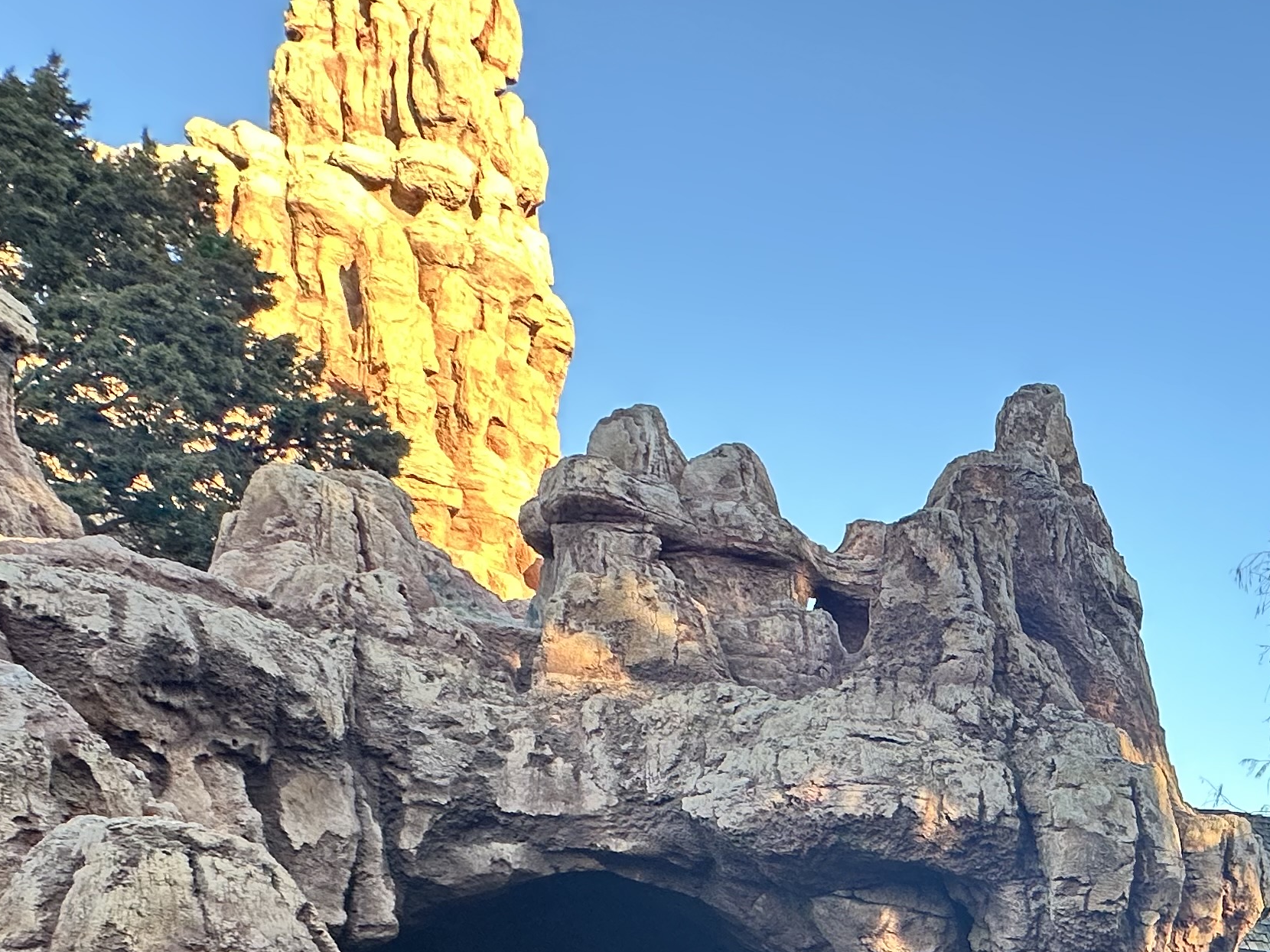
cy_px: 1074
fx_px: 1247
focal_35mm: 34
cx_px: 1402
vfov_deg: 35.2
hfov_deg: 42.3
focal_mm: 2.22
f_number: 2.2
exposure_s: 1/157
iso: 40
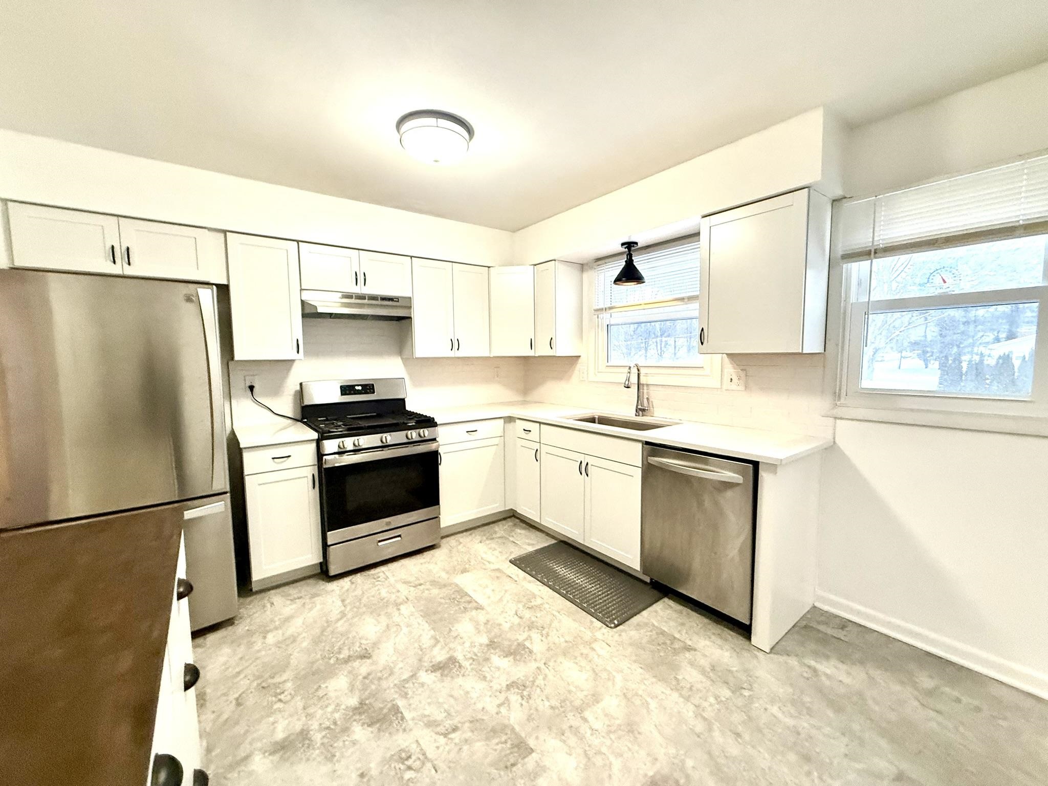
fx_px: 424
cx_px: 524
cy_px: 393
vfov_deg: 85.7
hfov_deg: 102.1
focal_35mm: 14
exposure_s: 1/60
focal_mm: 2.22
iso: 320
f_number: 2.2
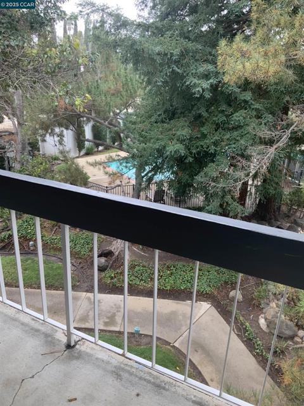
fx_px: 340
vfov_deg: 61.7
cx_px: 152
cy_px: 203
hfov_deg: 48.2
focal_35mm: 29
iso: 50
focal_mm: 3
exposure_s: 1/120
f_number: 1.8
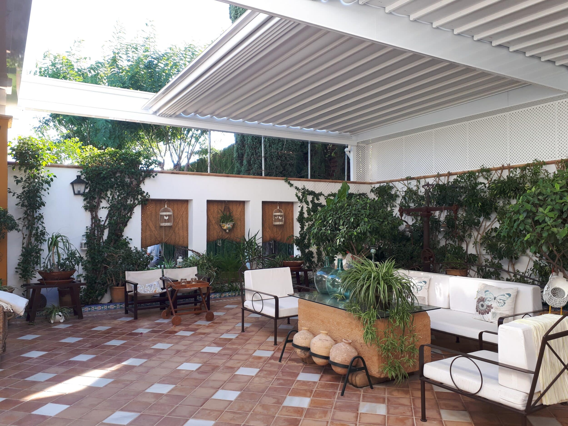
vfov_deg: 51.4
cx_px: 284
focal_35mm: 27
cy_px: 213
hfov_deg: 65.3
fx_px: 443
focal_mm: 3.6
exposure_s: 1/138
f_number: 1.9
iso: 40
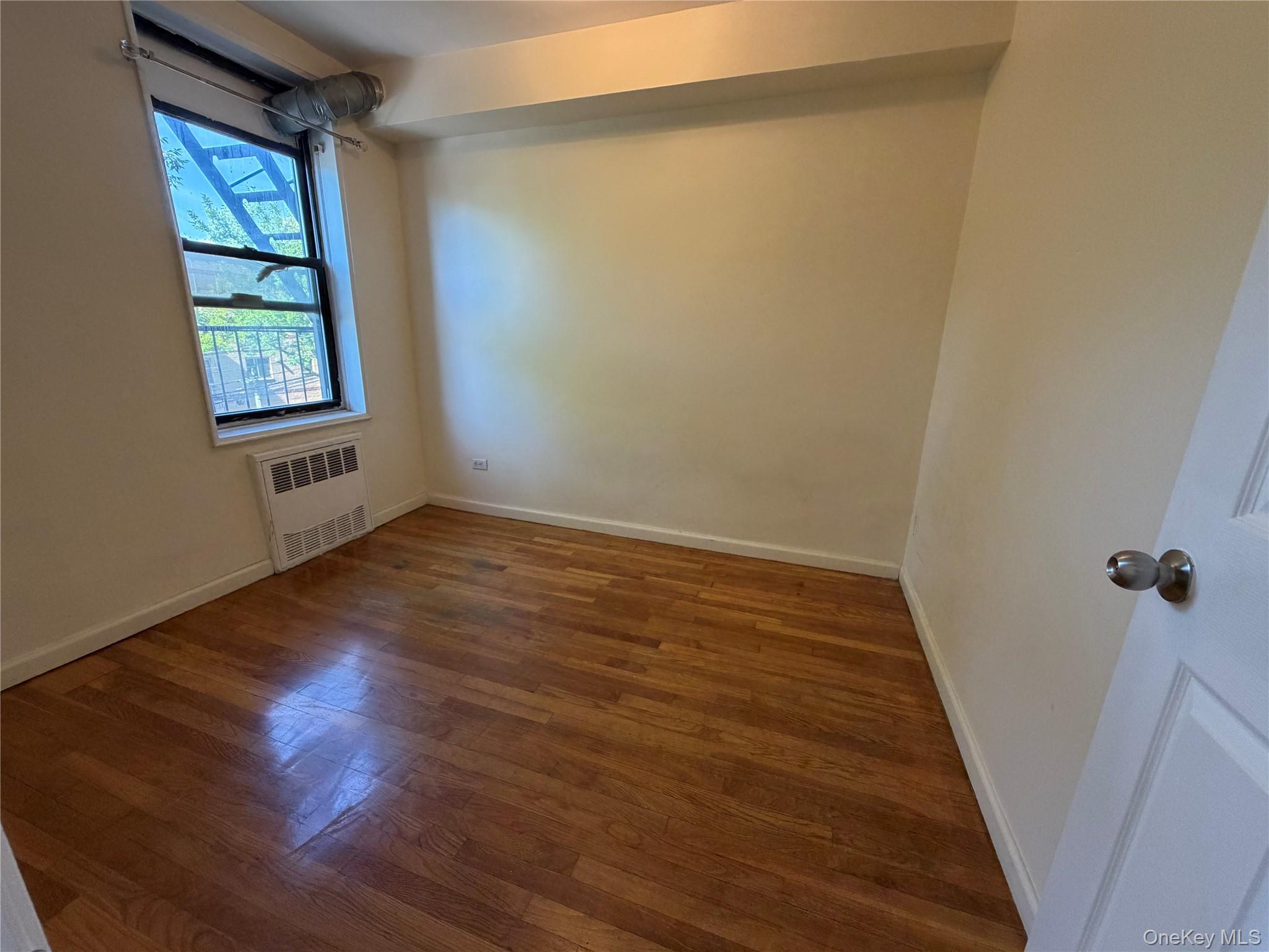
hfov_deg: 102.1
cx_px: 634
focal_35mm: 14
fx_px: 513
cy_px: 476
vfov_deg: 85.7
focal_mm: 2.22
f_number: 2.2
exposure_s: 1/111
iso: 320
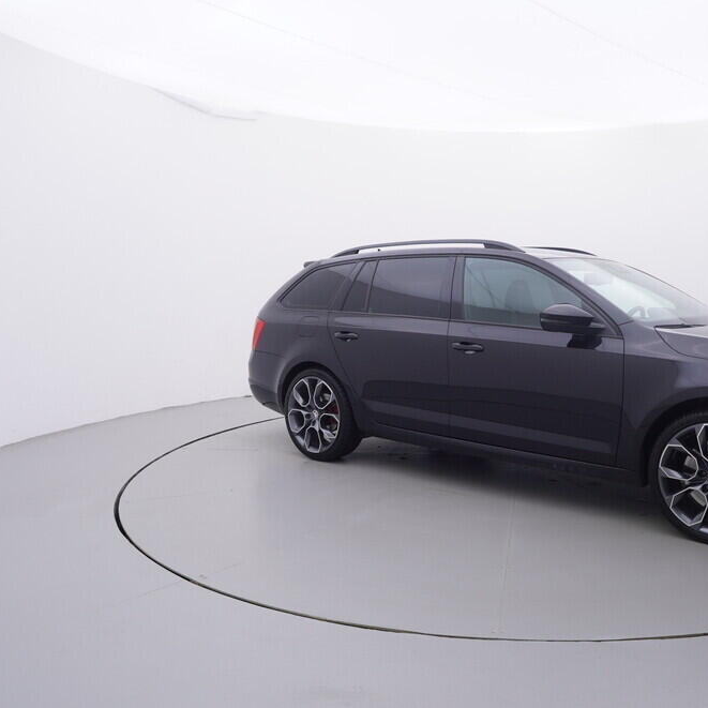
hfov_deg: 53.5
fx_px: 686
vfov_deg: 54.6
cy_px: 365
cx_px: 472
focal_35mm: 30
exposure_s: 1/80
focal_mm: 15
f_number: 5
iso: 200
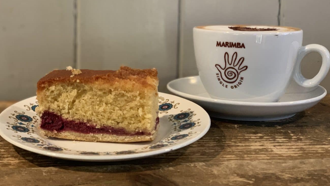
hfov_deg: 33.3
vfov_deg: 19.0
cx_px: 150
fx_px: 551
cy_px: 57
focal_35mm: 63
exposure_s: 1/33
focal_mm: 6
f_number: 2.4
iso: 400
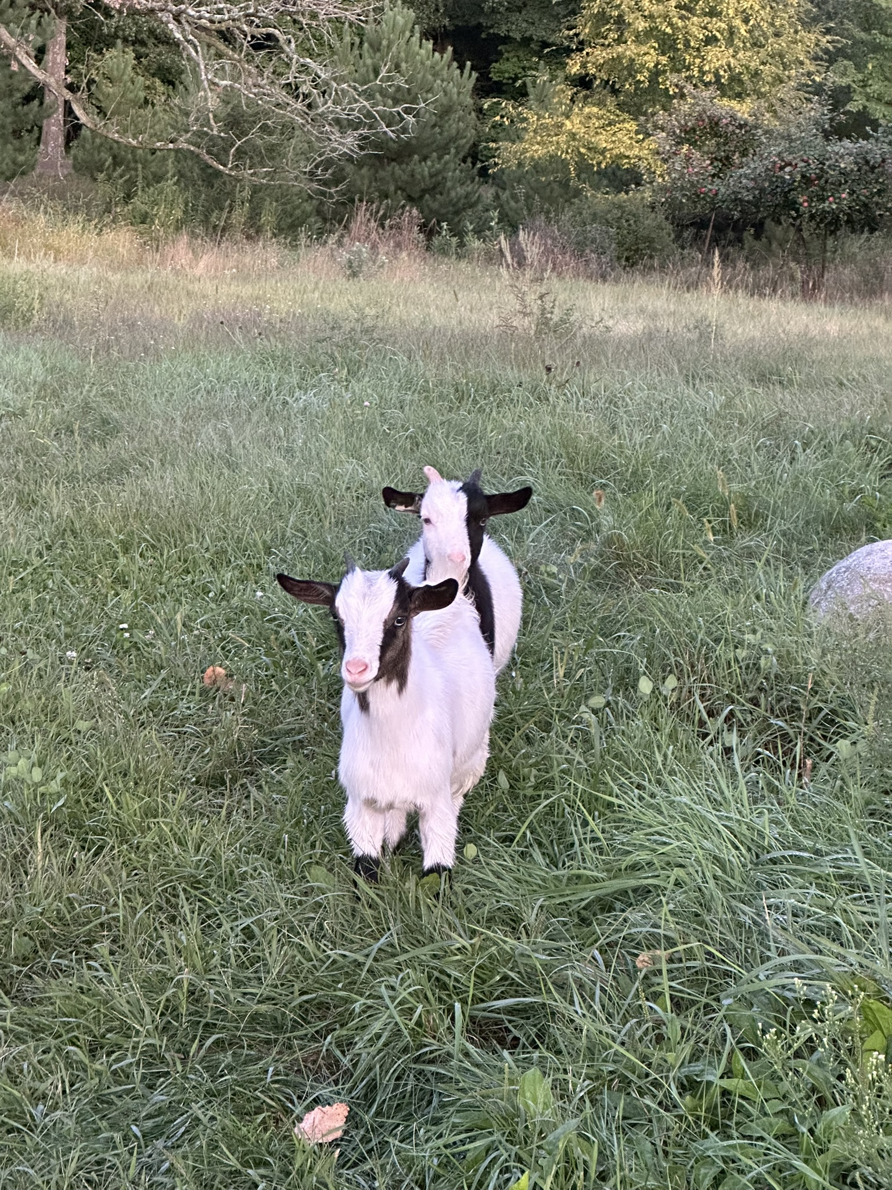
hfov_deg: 19.1
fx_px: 2646
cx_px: 446
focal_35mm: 77
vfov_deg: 25.3
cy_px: 595
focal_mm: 9
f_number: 2.8
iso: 800
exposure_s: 1/41
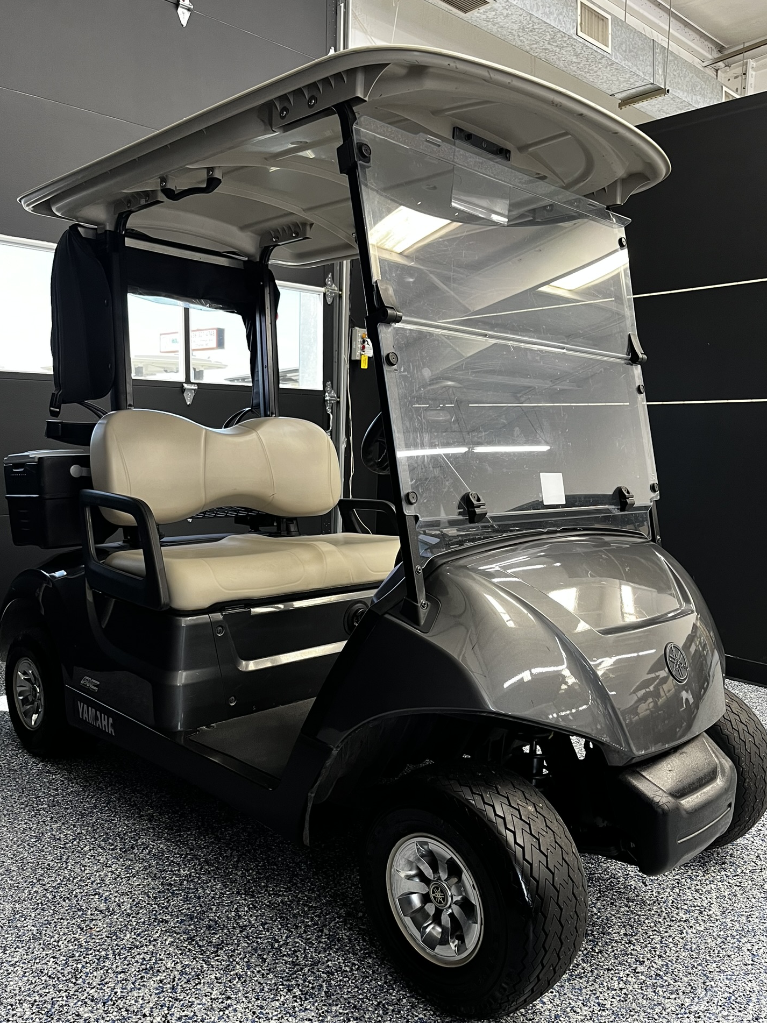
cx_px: 364
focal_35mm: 28
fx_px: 827
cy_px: 544
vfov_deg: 63.4
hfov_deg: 49.7
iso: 125
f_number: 1.6
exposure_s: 1/60
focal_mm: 5.1
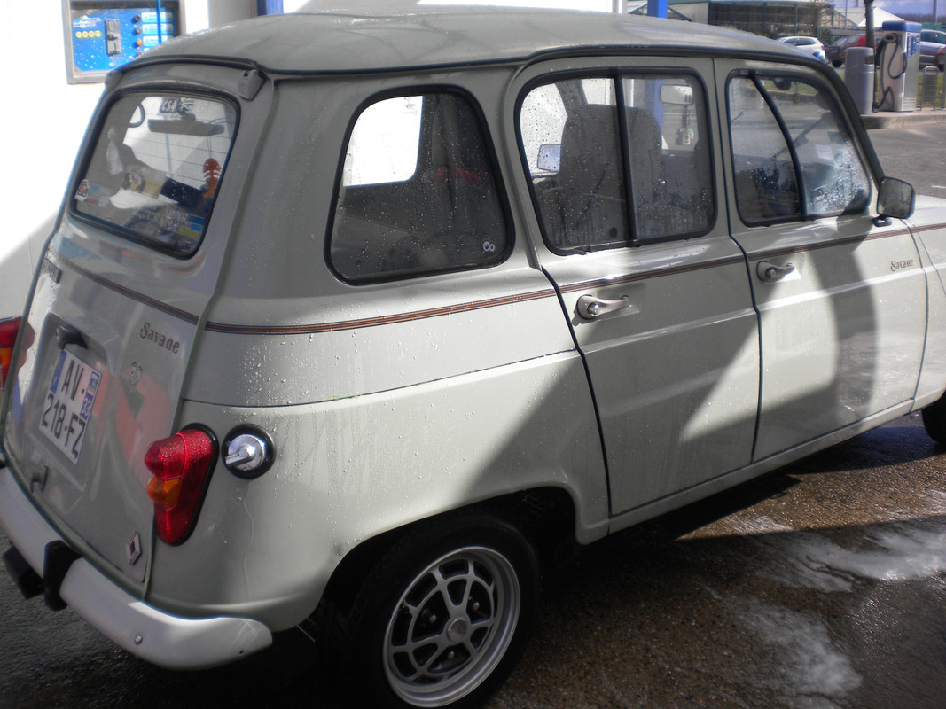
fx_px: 956
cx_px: 473
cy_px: 354
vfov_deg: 40.7
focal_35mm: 35
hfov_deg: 52.6
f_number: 4.6
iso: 80
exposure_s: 1/470
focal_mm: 6.3
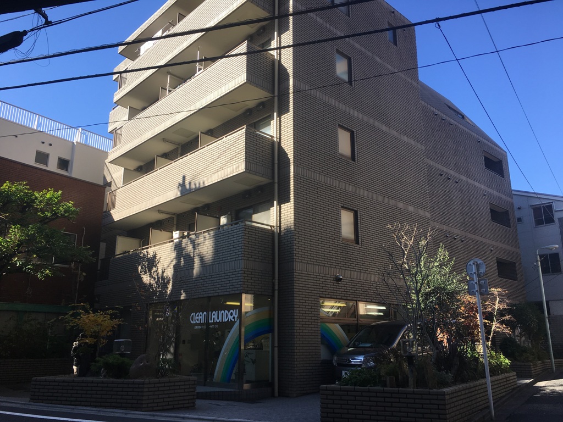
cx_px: 282
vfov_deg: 48.2
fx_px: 472
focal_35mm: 29
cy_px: 211
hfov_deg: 61.7
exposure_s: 1/615
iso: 25
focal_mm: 4.15
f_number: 2.2
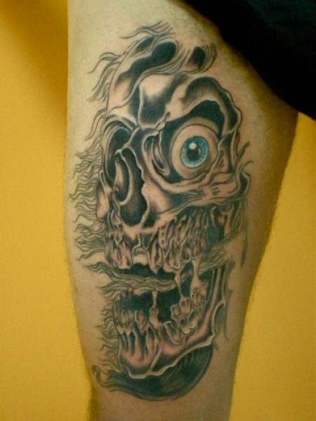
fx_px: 463
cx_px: 158
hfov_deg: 37.7
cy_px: 210
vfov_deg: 49.0
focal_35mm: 38
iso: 800
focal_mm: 6.3
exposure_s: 1/47.3
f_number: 3.1
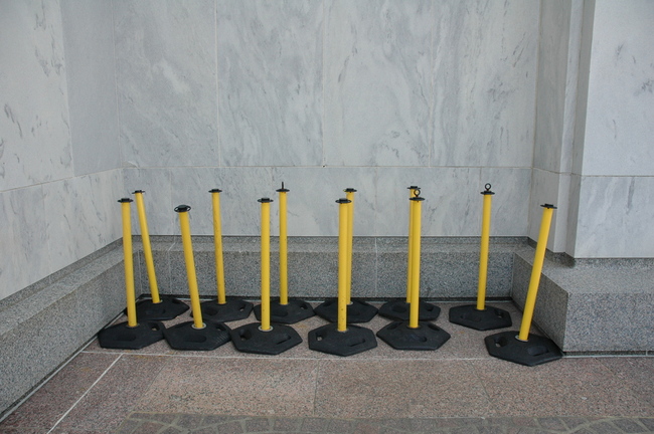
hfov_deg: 67.4
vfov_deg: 47.8
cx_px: 327
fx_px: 490
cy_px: 217
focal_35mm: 27
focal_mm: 18
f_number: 5.6
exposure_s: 1/400
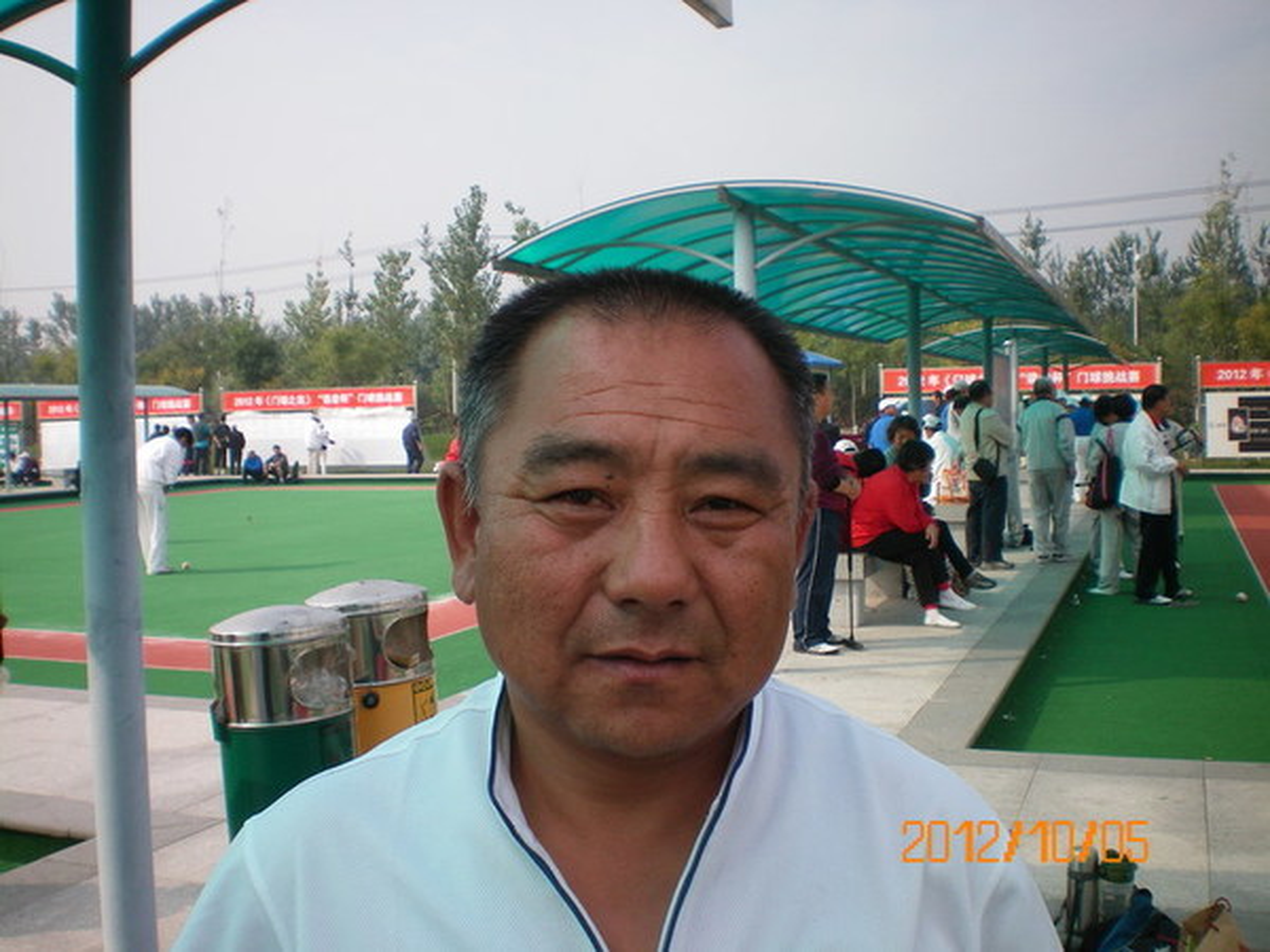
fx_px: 1394
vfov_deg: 37.7
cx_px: 635
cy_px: 476
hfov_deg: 49.0
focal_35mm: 38
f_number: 4.6
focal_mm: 6.3
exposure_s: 1/400
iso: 64
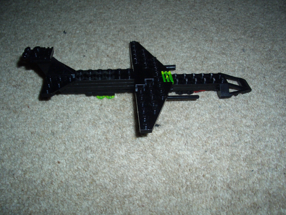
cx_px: 143
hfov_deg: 52.6
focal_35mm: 35
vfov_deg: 40.7
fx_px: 289
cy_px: 108
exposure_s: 1/60
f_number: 4.3
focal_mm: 5.8
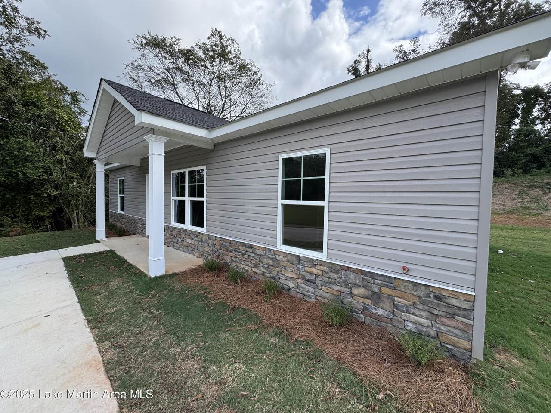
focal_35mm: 14
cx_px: 276
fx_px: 223
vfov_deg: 85.7
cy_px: 206
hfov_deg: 102.1
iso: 40
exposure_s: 1/582
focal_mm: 2.22
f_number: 2.2
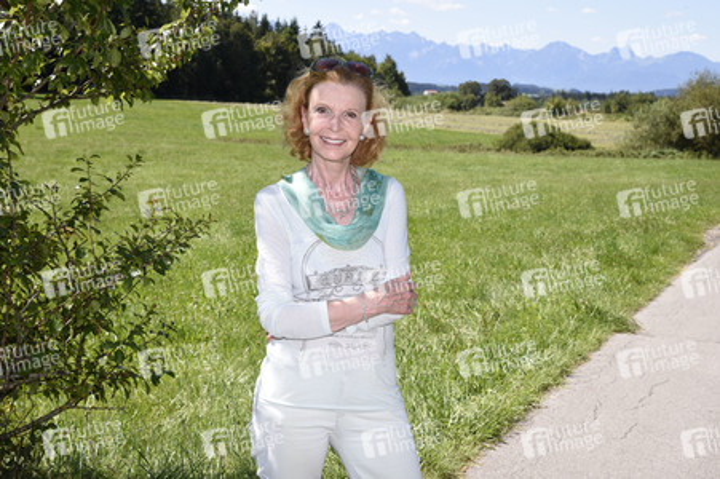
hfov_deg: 32.4
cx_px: 360
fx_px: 1239
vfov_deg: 21.9
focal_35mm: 62
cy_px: 240
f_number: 11
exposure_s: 1/160
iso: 250
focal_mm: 62
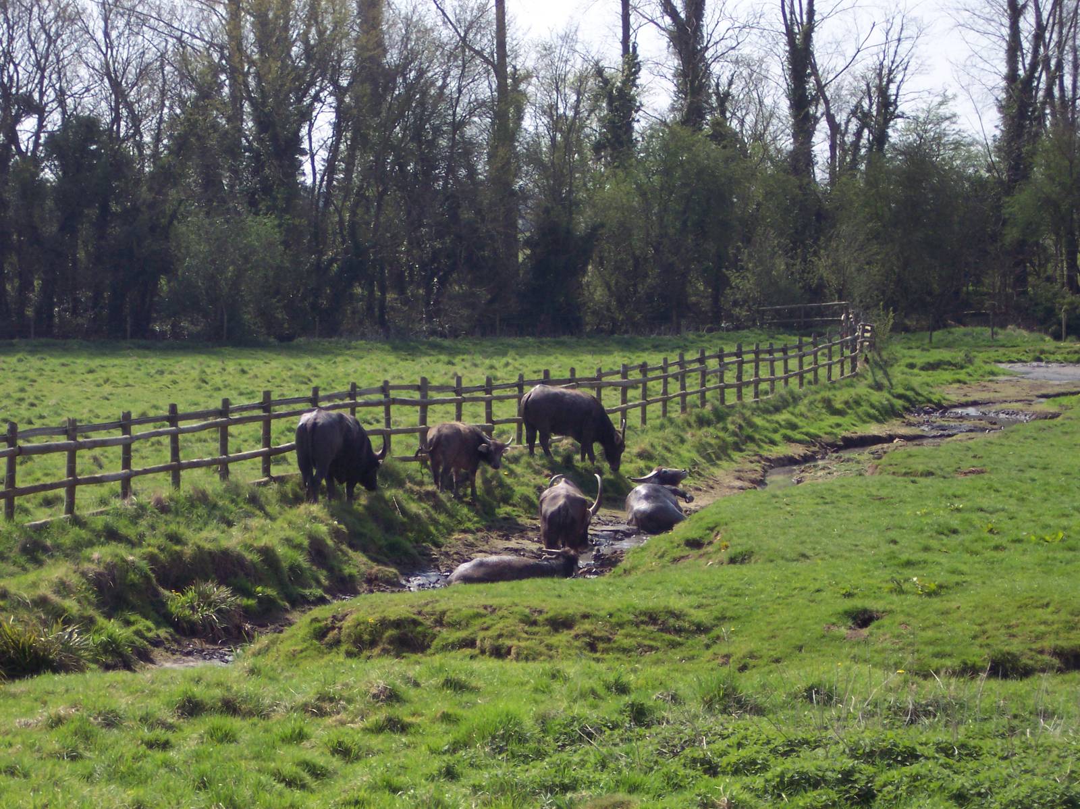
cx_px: 540
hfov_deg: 17.3
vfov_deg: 13.0
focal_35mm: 114
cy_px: 404
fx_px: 3555
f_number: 4.8
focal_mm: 24
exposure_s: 1/500
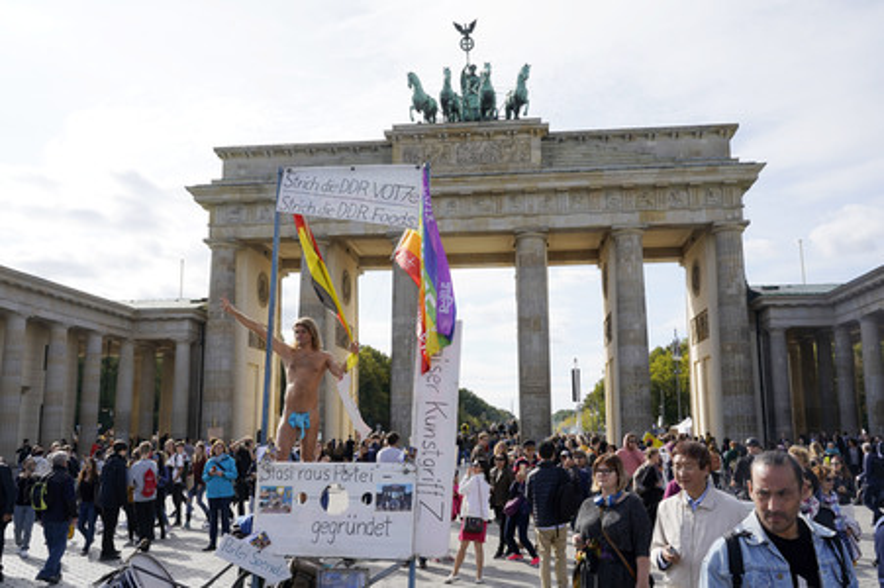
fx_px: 810
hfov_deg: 57.3
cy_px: 294
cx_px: 442
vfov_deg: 39.9
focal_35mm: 33
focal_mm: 33
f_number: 9
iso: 160
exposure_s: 1/320
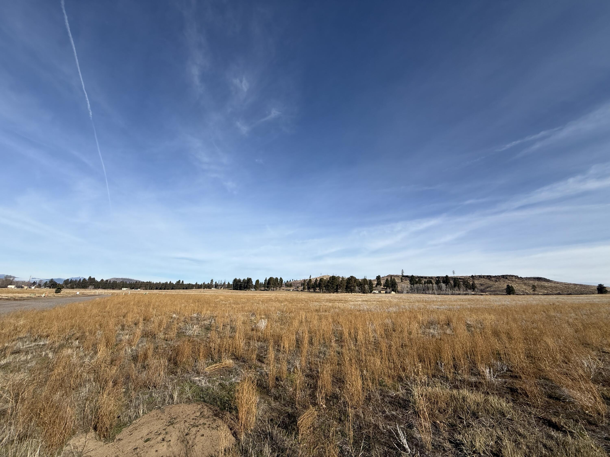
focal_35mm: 14
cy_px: 228
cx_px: 305
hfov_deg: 102.1
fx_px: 247
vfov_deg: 85.7
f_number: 2.2
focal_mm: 2.22
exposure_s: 1/3125
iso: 50
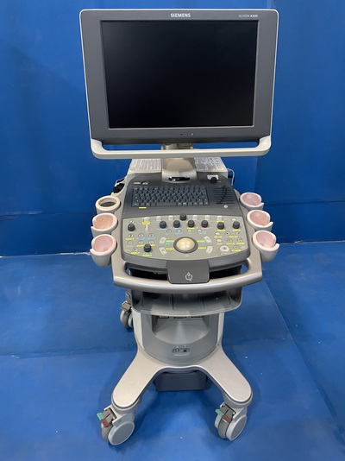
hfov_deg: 53.0
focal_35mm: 26
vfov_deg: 67.3
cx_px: 172
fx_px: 346
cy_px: 230
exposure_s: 1/40
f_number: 1.6
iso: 640
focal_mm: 4.2
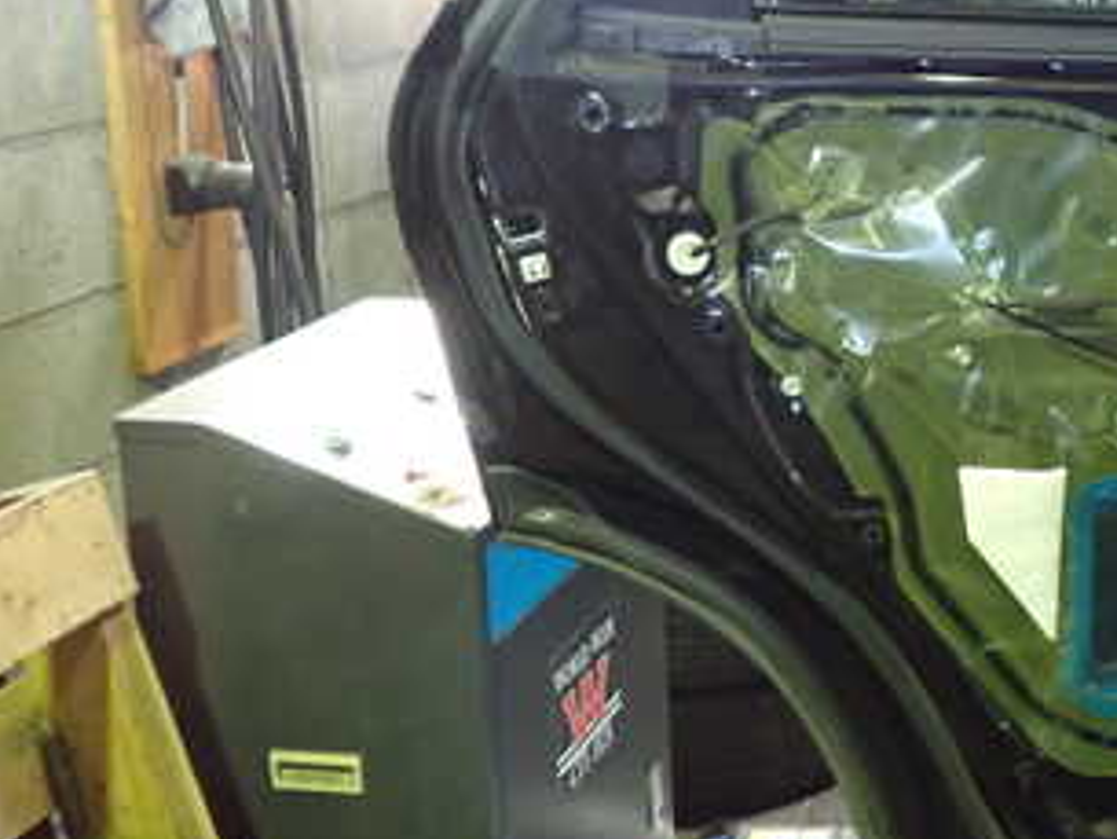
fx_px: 1905
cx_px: 1088
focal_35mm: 59
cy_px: 223
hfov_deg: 30.6
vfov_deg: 24.6
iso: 640
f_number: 2.3
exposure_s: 1/30
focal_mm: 5.4
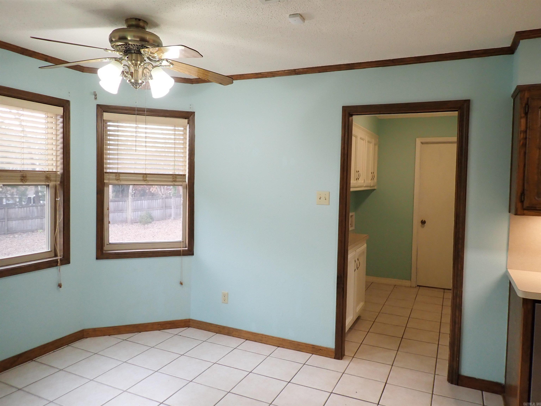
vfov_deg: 54.9
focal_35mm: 25
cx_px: 270
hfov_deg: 69.4
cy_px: 203
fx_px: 391
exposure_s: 1/100
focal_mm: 4.5
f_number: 2
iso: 200
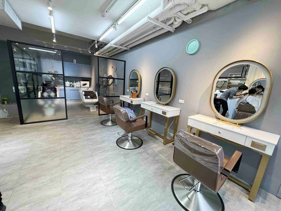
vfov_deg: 89.9
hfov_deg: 106.2
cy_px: 106
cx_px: 140
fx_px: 106
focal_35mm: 13
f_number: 1.8
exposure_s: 1/120
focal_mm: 1.57
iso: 200
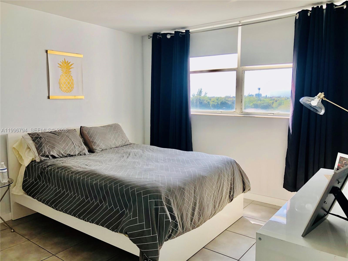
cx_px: 174
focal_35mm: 28
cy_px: 130
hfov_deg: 63.4
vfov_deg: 49.7
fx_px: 281
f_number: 1.8
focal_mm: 3.99
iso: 20
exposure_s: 1/221
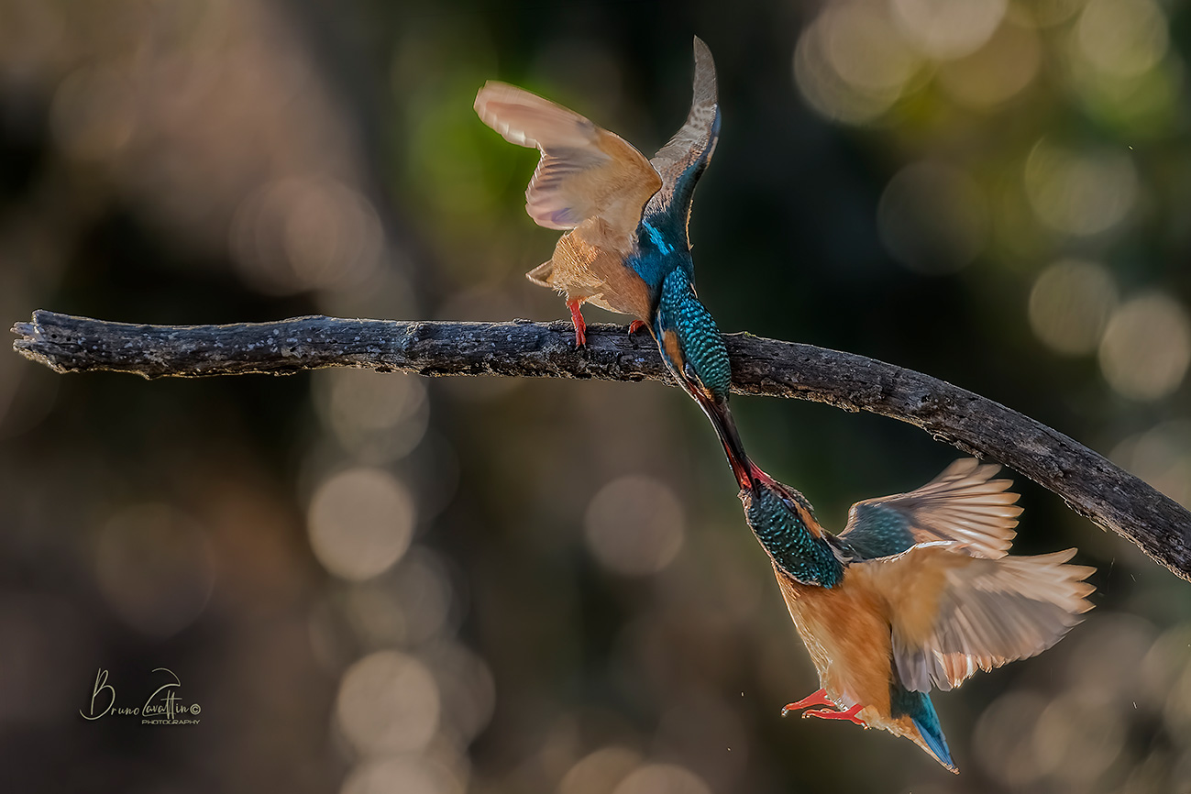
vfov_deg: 3.7
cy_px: 397
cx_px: 596
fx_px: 12240
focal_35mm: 370
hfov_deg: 5.6
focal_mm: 370
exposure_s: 1/1000
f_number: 5.6
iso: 1600
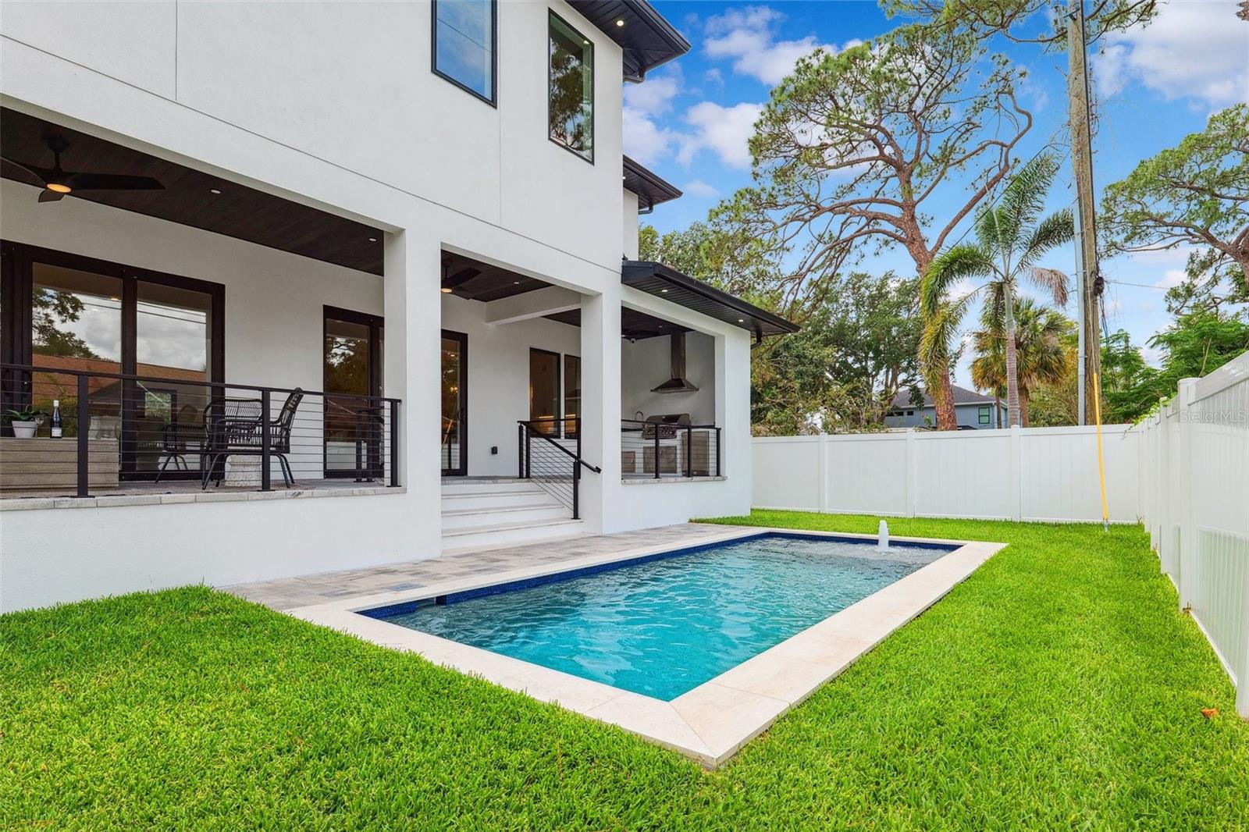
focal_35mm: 17
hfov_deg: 93.3
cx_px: 624
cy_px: 416
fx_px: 590
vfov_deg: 70.4
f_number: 8
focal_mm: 17
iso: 400
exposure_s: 1/400
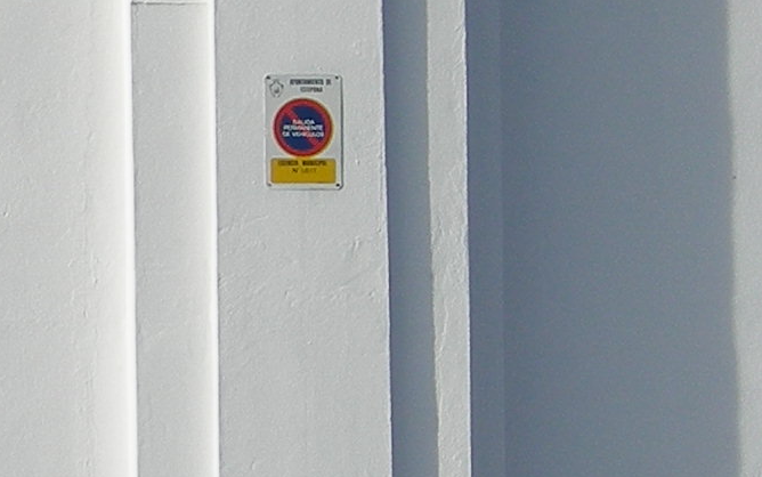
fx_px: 7146
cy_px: -66
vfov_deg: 3.8
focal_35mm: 344
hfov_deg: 5.9
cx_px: -816
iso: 50
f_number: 4.2
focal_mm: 12.7
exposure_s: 1/363
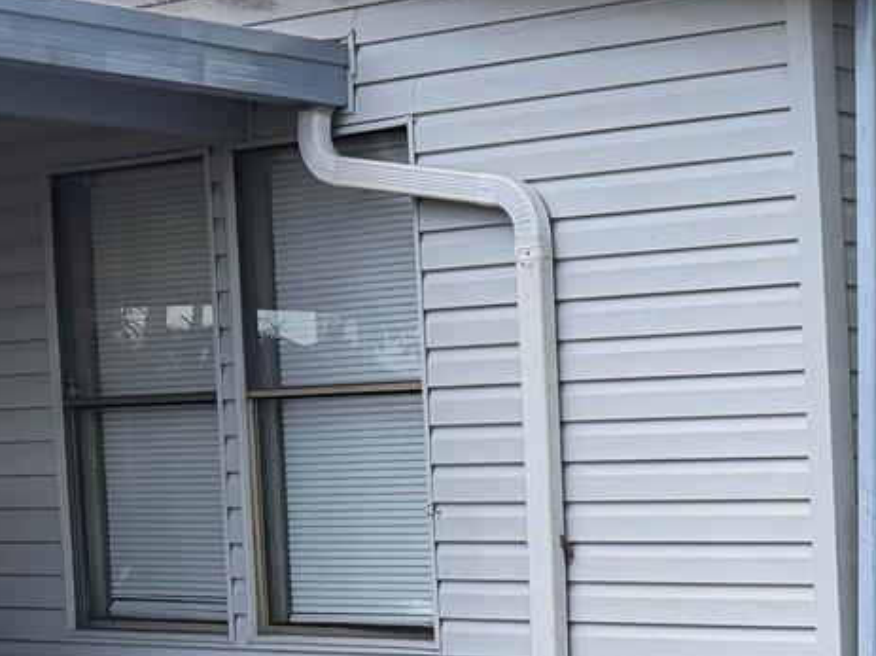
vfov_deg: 17.6
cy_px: 535
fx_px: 2100
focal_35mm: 83
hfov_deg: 20.3
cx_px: 1302
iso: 100
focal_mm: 6.76
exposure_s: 1/3425
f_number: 1.78
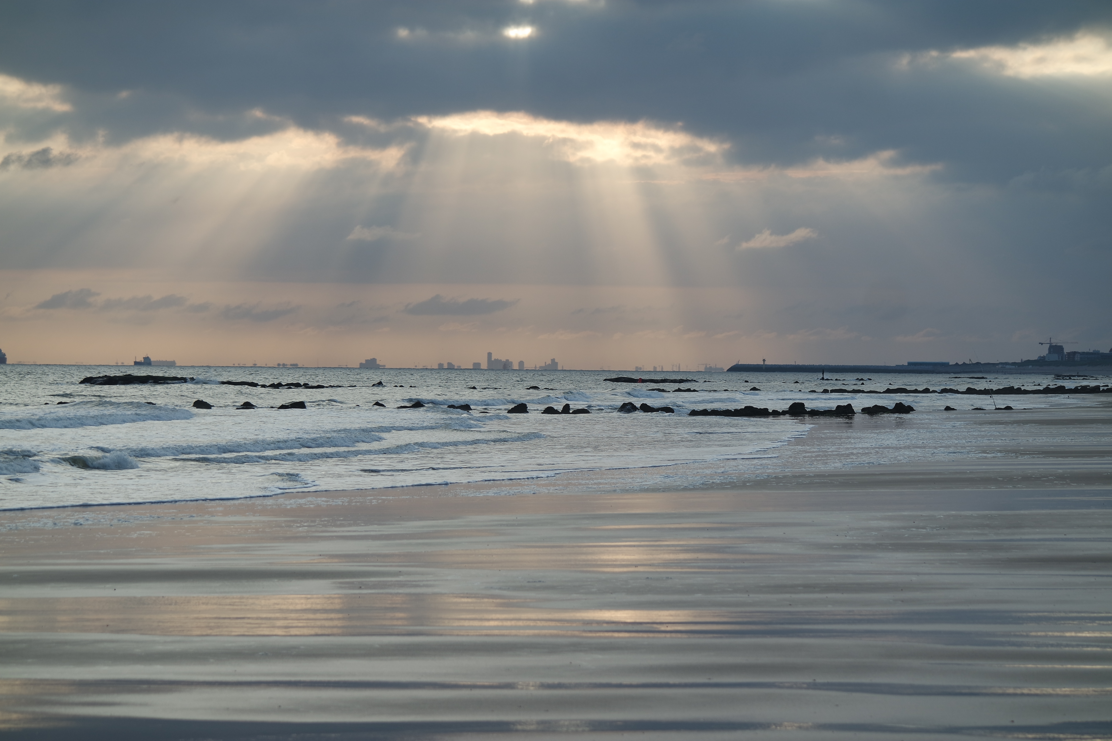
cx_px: 556
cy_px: 370
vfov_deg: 10.9
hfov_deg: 16.3
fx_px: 3892
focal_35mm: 126
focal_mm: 82
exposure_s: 1/320
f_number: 5
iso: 100
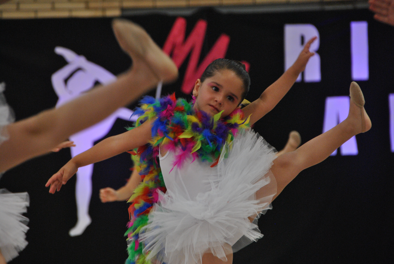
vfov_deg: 4.6
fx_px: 3287
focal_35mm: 300
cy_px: 132
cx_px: 197
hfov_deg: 6.9
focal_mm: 200
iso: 800
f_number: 6.3
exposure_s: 1/200
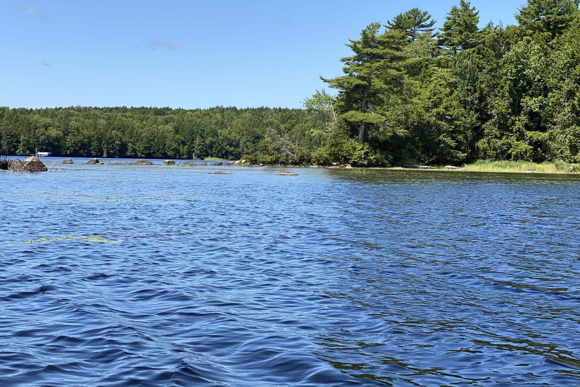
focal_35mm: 67
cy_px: 162
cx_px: 290
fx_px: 1079
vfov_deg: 20.3
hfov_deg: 30.1
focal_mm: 6
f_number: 2
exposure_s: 1/999
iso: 20
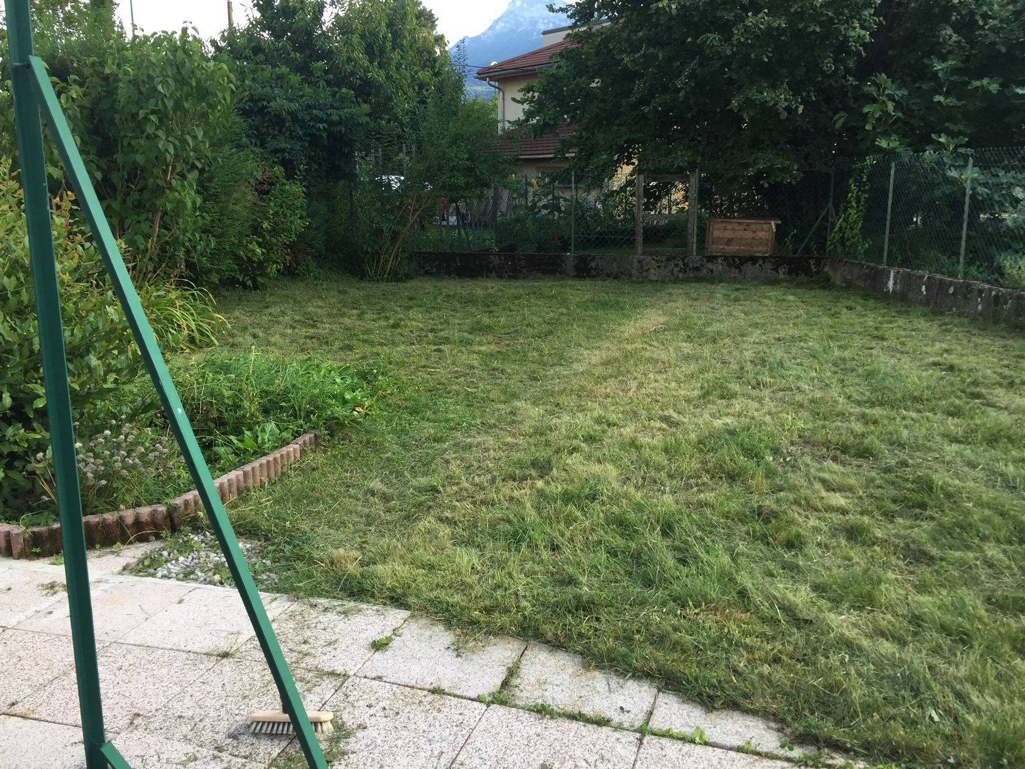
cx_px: 506
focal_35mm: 30
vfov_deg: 46.8
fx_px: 888
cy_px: 375
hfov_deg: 60.0
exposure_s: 1/111
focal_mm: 4.15
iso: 32
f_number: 2.2
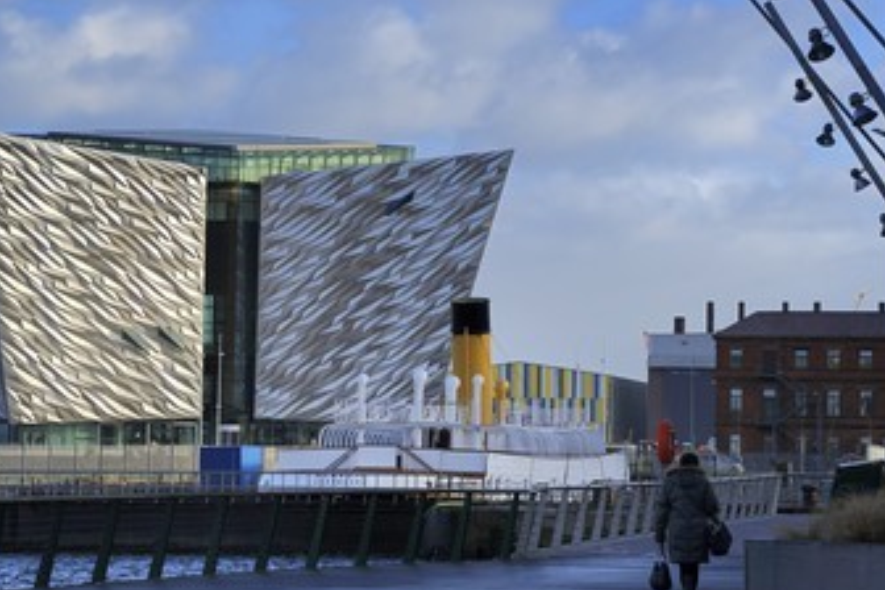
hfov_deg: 14.6
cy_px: 324
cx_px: 371
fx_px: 3441
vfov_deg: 9.8
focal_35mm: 140
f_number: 11
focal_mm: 112
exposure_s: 1/125
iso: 200
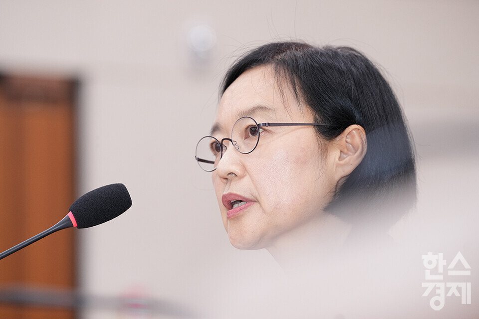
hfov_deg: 11.7
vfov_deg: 7.8
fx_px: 2342
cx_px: 240
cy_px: 160
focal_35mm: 176
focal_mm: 176
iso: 2500
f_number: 4.5
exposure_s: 1/200
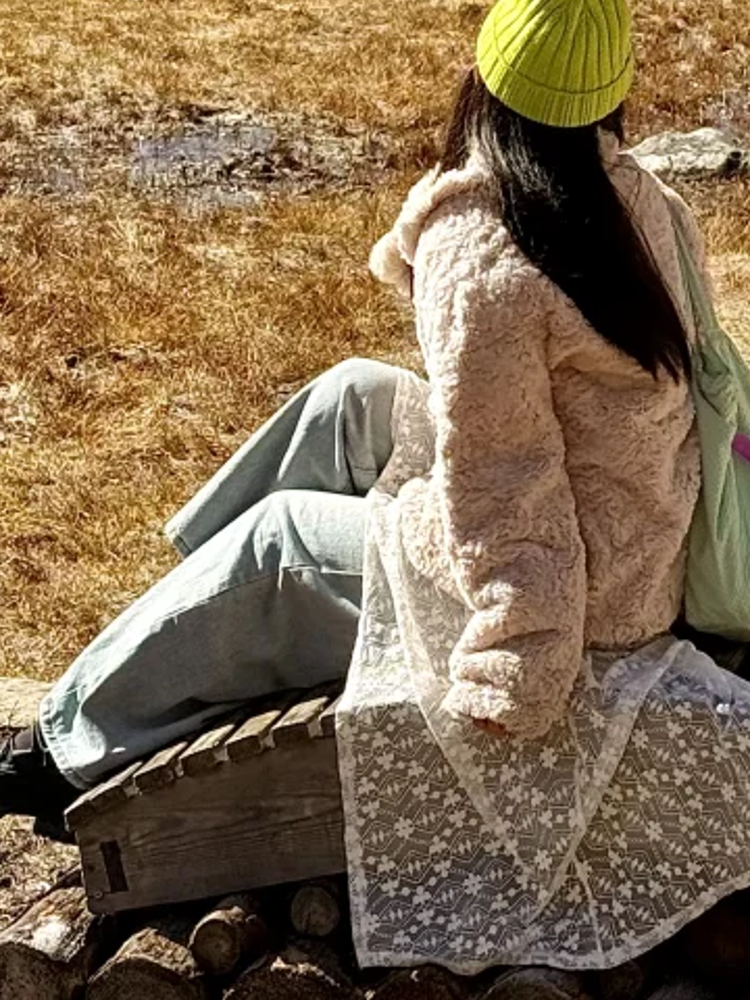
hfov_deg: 10.3
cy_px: -400
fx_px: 4160
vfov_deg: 13.1
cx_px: 519
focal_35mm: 144
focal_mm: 6.76
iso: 64
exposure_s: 1/3704
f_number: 1.78
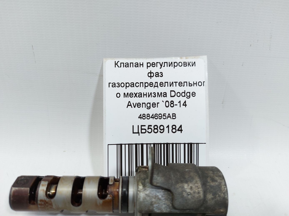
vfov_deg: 56.8
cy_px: 108
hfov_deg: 71.6
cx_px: 144
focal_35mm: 24
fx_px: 200
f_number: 1.8
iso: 50
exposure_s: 1/50
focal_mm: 5.23
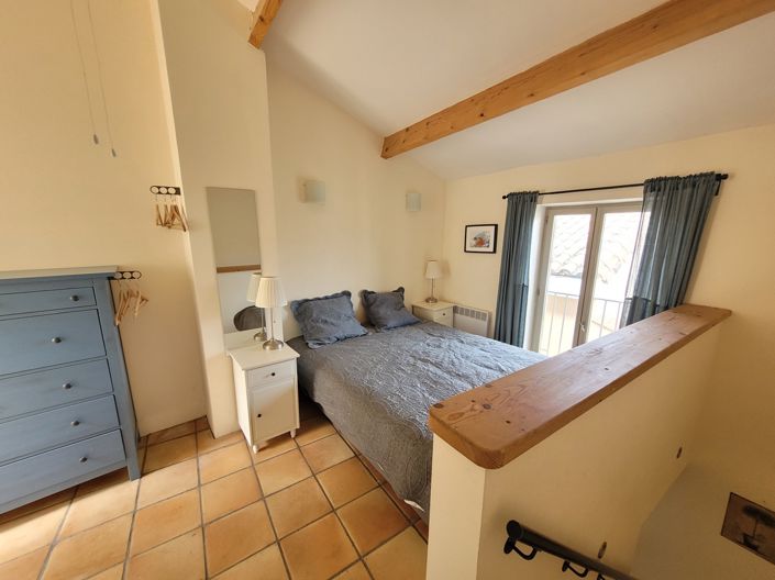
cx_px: 388
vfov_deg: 89.9
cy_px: 290
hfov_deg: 106.2
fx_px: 291
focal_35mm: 13
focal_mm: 1.74
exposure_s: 1/50
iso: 200
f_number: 2.2
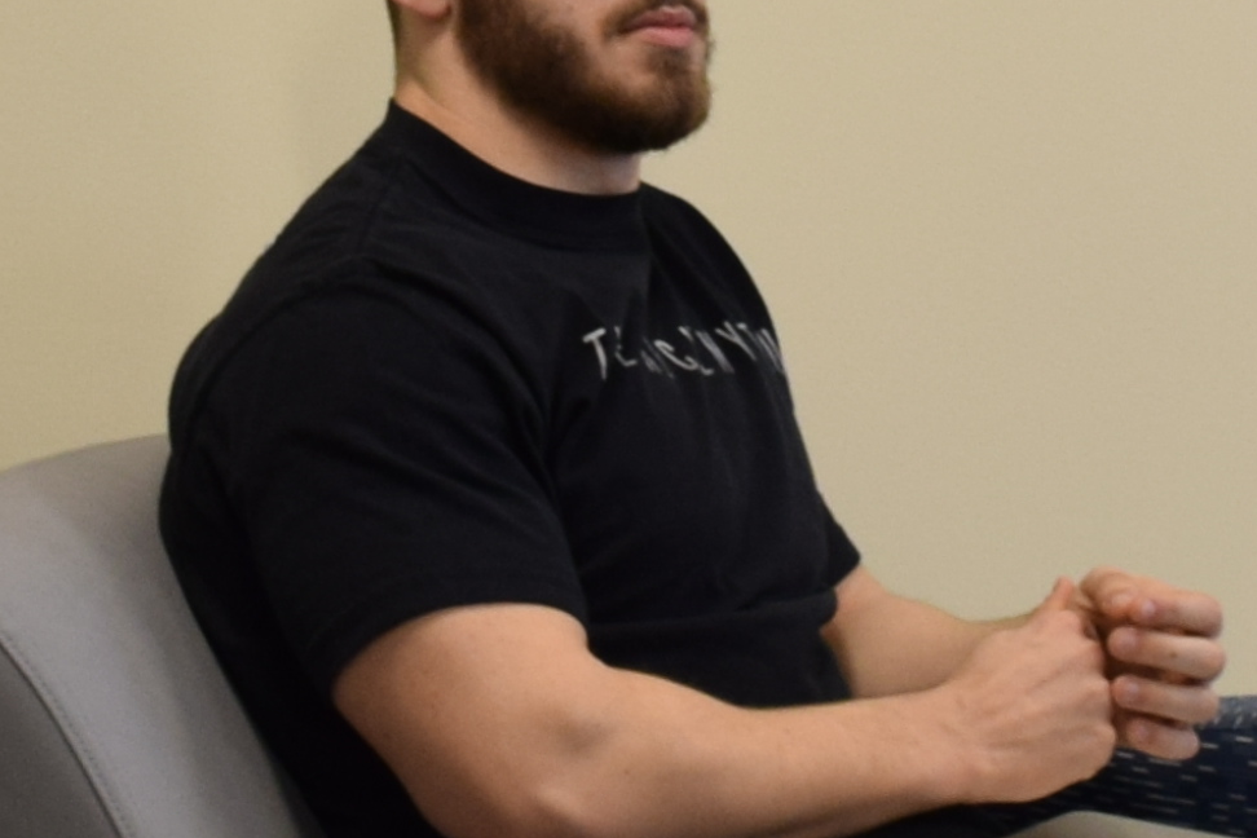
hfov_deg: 8.2
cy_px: -354
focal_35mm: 250
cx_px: 724
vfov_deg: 5.5
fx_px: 8732
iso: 400
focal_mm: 27
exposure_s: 1/100
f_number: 5
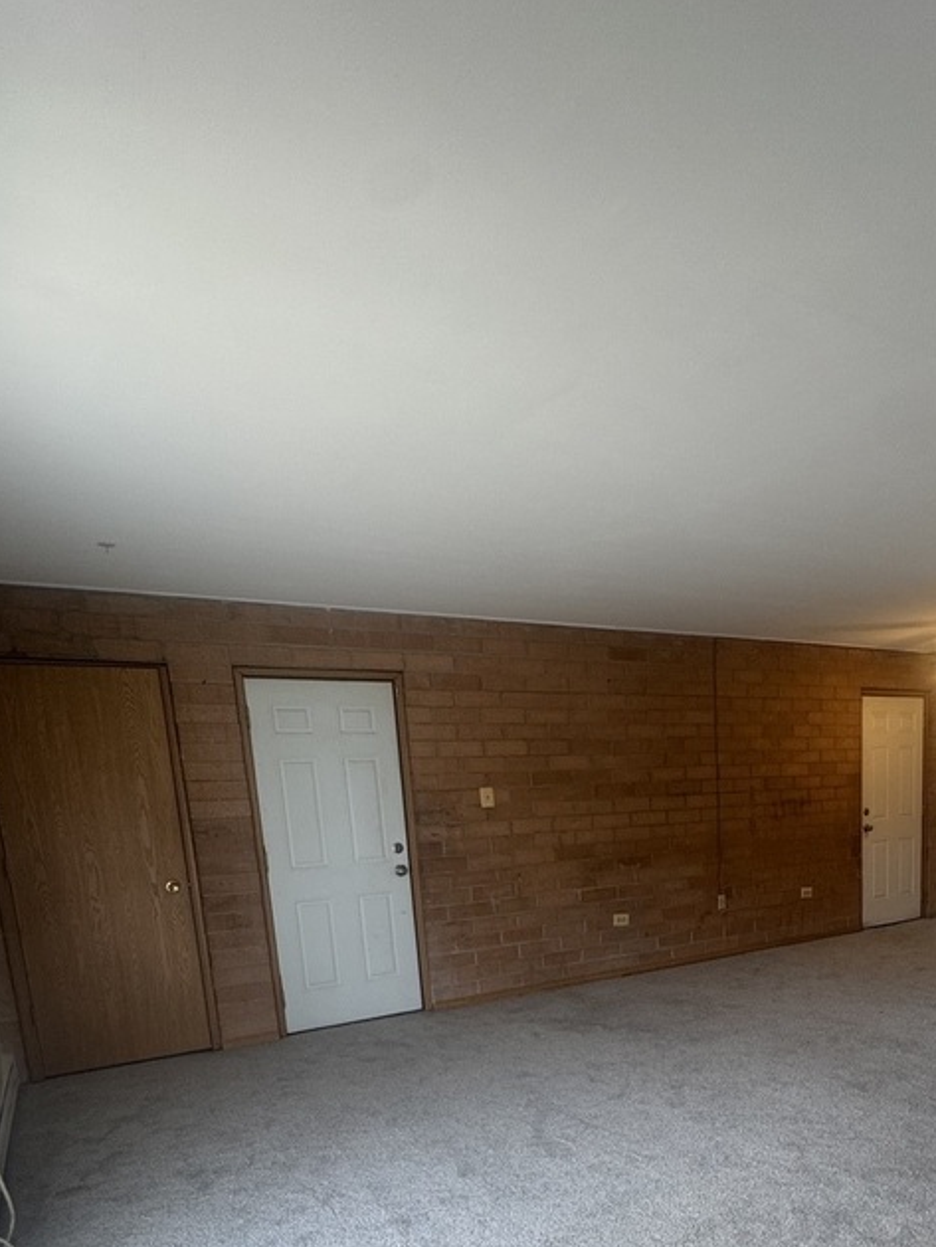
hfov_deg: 55.0
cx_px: 663
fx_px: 865
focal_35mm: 24
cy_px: 940
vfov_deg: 66.9
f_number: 2.2
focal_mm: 2.22
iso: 80
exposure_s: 1/120
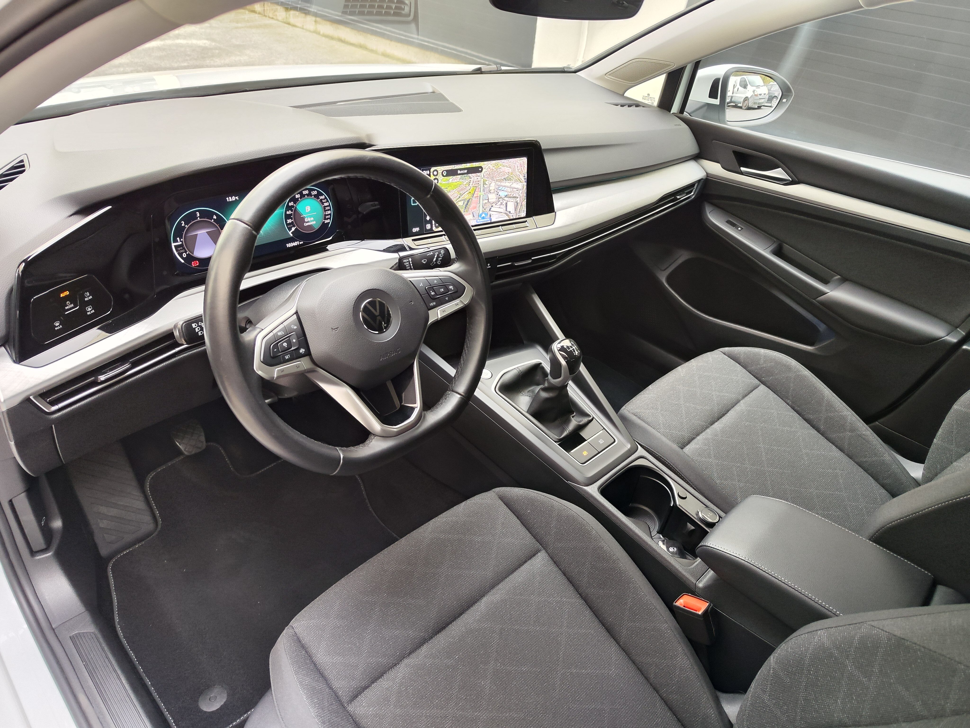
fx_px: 644
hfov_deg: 73.9
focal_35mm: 23
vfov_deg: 58.9
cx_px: 485
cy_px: 364
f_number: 1.69
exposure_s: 1/100
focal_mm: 7.01
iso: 314
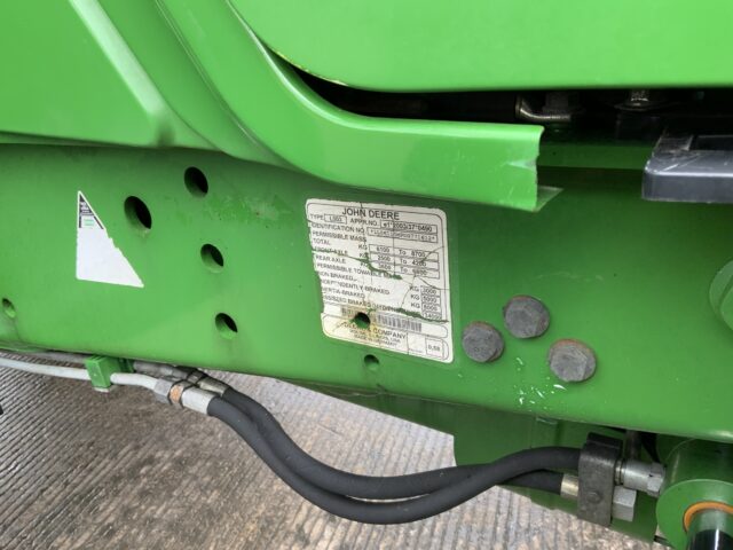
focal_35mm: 29
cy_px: 275
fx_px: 614
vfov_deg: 48.2
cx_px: 366
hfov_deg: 61.7
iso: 64
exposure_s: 1/118
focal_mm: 3
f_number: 1.8
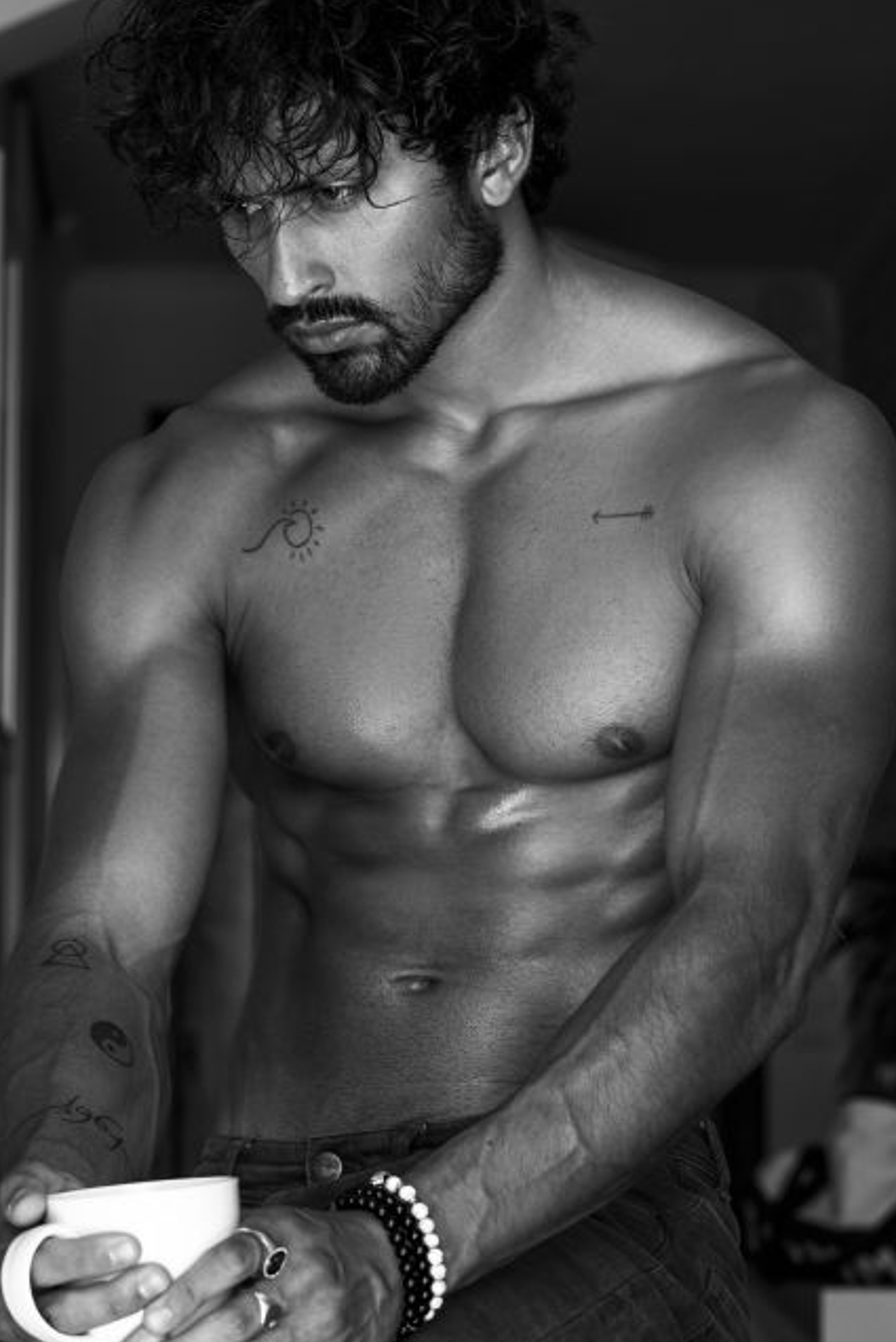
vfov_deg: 18.1
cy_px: 784
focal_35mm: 113
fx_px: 4216
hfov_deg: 12.1
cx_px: 351
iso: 640
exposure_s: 1/100
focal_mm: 90
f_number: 6.3
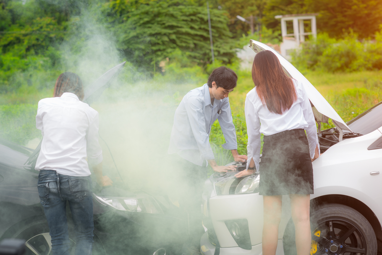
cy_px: 128
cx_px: 191
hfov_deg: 23.9
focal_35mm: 85
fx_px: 902
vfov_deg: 16.1
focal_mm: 85
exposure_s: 1/250
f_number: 4.5
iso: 100
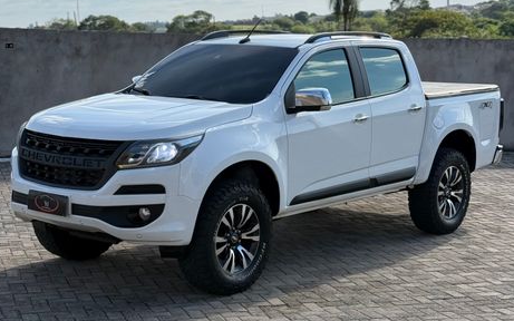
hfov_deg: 38.9
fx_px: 728
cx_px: 254
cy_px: 144
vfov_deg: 24.9
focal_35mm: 52
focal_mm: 6.76
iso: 100
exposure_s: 1/3378
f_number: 1.78
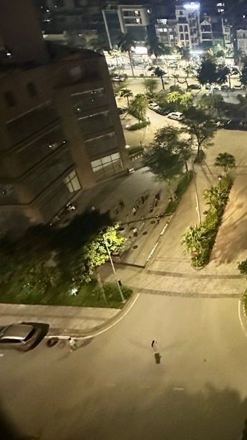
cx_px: 278
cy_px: 118
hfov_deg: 36.7
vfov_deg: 68.0
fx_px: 303
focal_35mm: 26
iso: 1250
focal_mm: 2.22
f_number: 2.2
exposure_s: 1/34
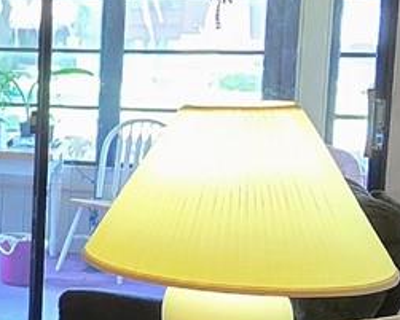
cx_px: -271
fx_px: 959
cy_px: 146
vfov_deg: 19.0
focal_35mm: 81
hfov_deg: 19.2
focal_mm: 2.2
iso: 500
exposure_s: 1/60
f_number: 2.2
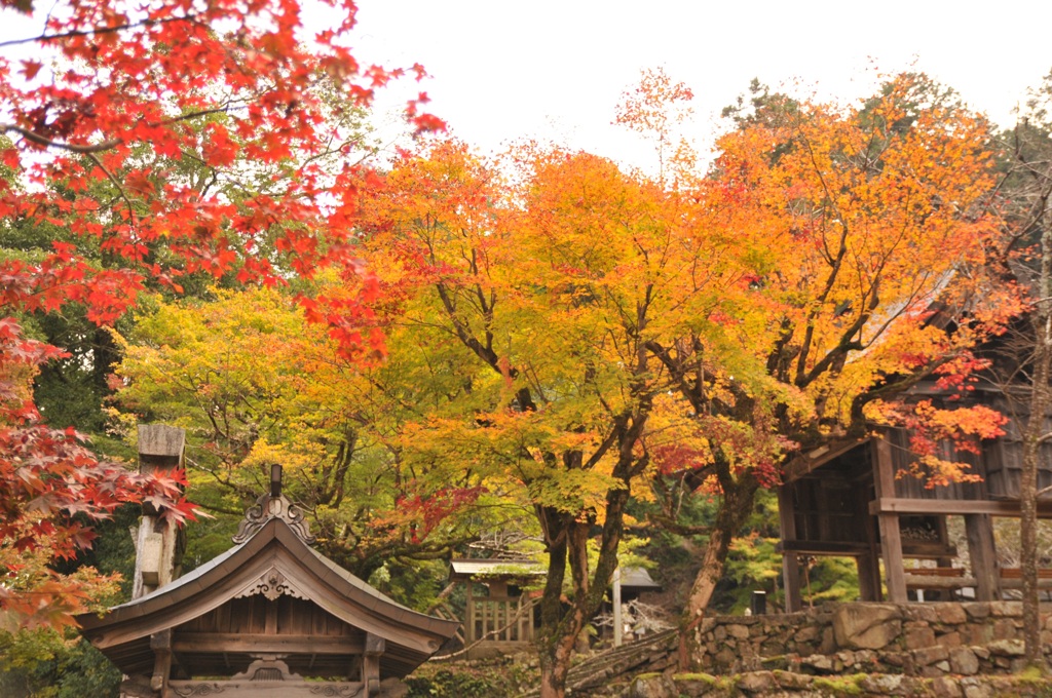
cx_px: 526
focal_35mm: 45
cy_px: 349
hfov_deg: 43.7
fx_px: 1313
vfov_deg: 29.8
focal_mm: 30
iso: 320
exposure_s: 1/640
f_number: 2.8
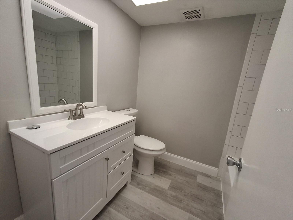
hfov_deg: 94.5
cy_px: 110
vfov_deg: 78.1
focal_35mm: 16
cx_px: 146
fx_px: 135
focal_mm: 1.64
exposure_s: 1/40
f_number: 2.2
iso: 125
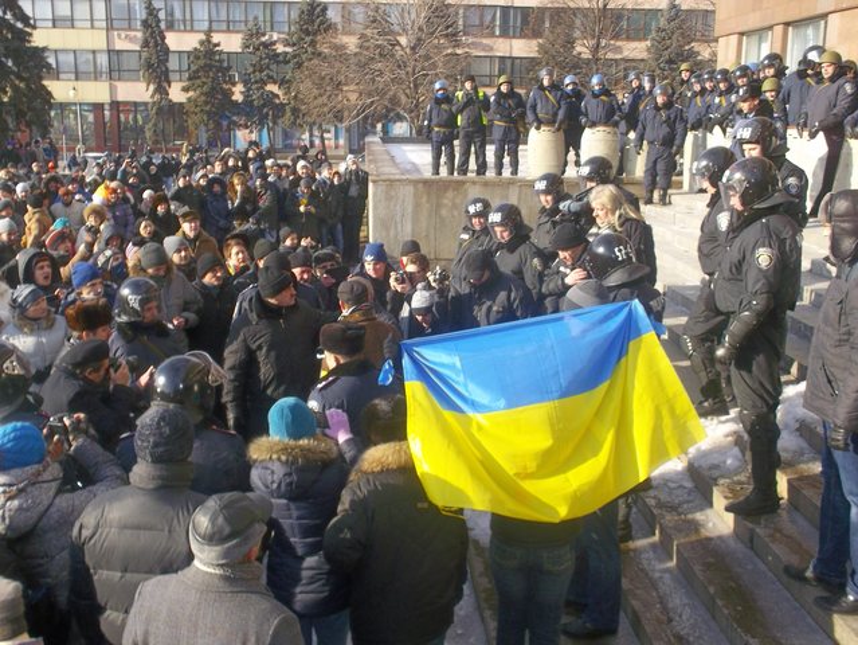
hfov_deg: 50.1
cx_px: 429
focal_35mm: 37
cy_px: 322
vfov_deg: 38.7
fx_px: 918
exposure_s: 1/250
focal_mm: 5.2
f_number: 3.7
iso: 80
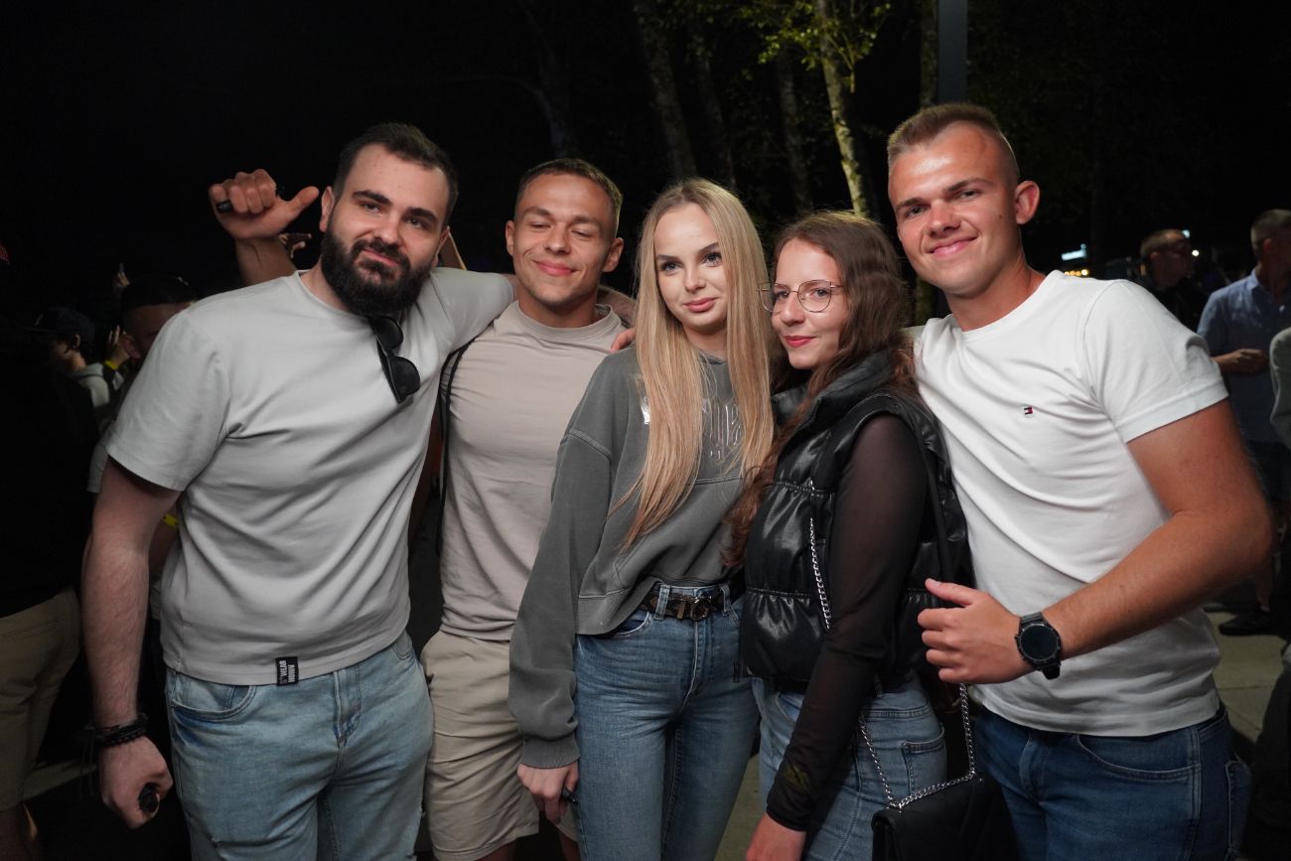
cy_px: 430
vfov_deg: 49.6
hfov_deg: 69.4
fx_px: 932
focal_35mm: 26
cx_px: 646
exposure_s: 1/160
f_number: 4
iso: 5000
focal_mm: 26
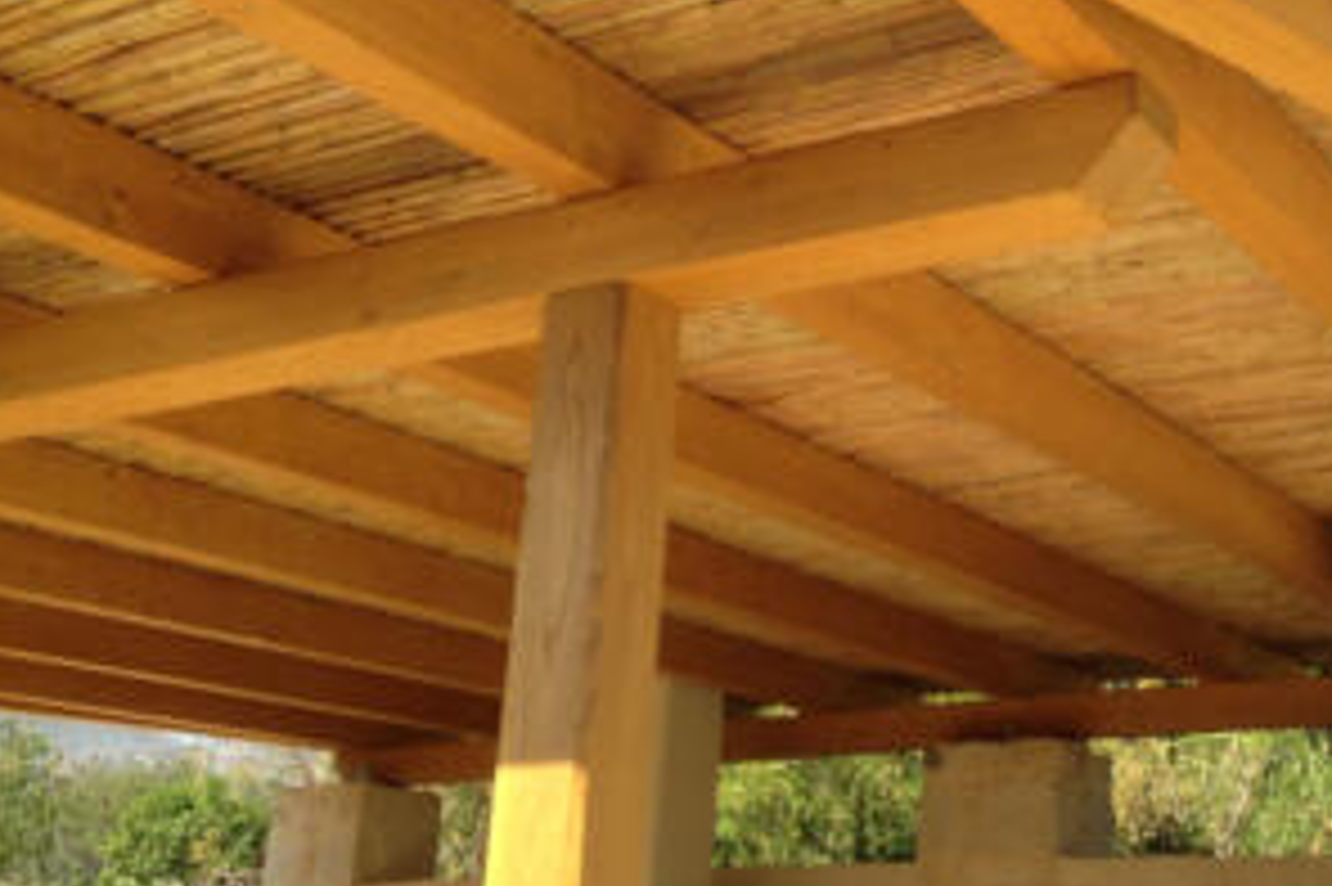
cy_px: 308
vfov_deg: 23.3
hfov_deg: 34.3
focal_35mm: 58
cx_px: 864
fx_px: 2145
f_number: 2.4
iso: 50
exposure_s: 1/669
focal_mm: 4.12
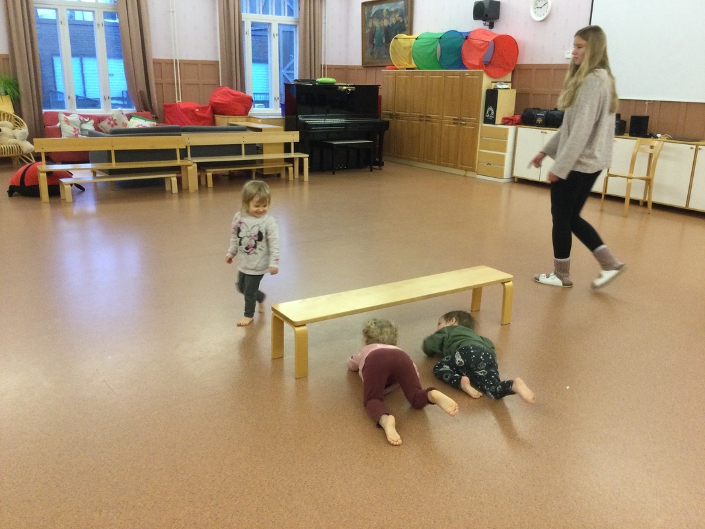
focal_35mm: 31
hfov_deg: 58.4
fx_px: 631
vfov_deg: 45.4
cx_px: 352
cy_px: 264
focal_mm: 3.3
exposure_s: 1/33
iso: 160
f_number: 2.4
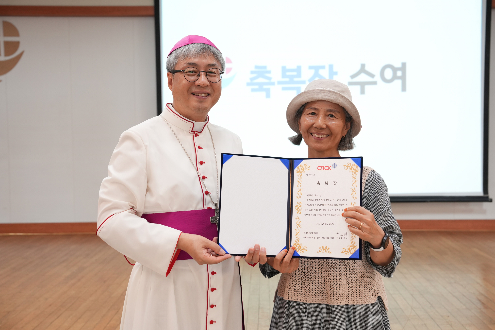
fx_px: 660
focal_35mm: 48
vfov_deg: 28.1
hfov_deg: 41.1
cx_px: 248
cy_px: 165
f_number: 4.5
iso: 1250
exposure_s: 1/125
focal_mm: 48
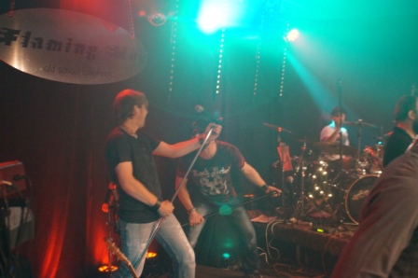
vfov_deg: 31.8
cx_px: 209
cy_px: 139
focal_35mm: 42
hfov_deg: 46.4
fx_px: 487
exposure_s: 1/50
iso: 3200
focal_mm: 28
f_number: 3.5
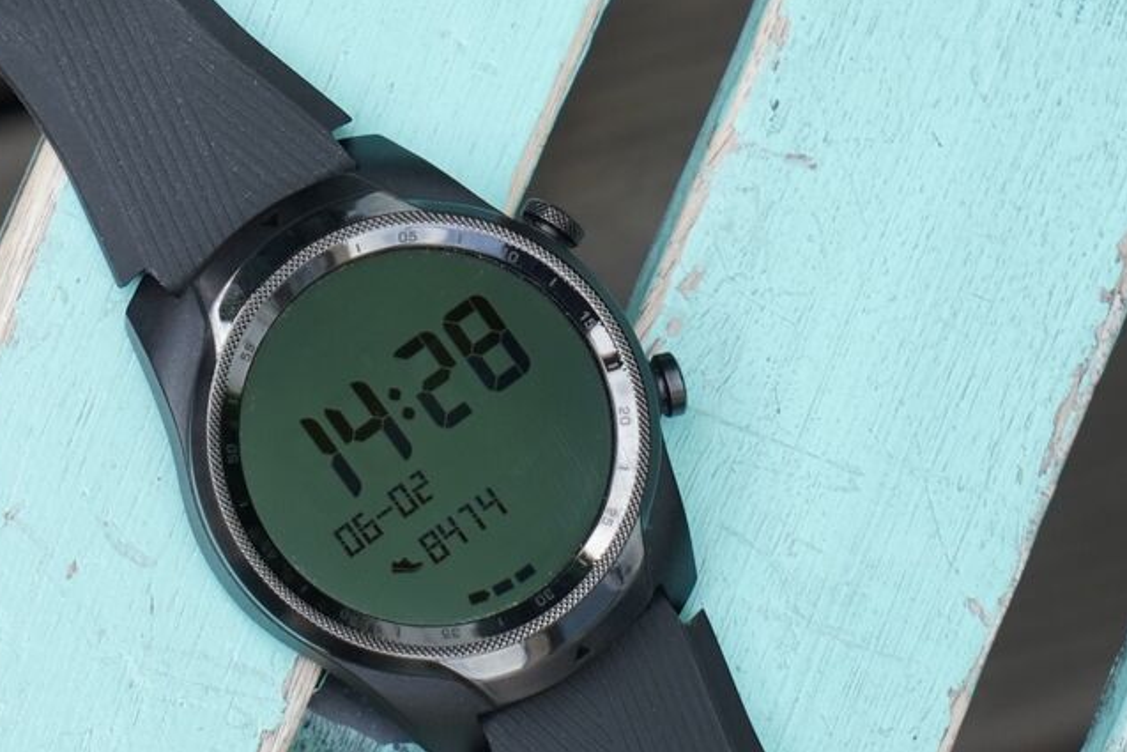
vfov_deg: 15.0
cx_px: 423
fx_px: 2849
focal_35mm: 91
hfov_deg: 22.3
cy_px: 421
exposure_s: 1/160
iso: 200
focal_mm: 70
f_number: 5.6
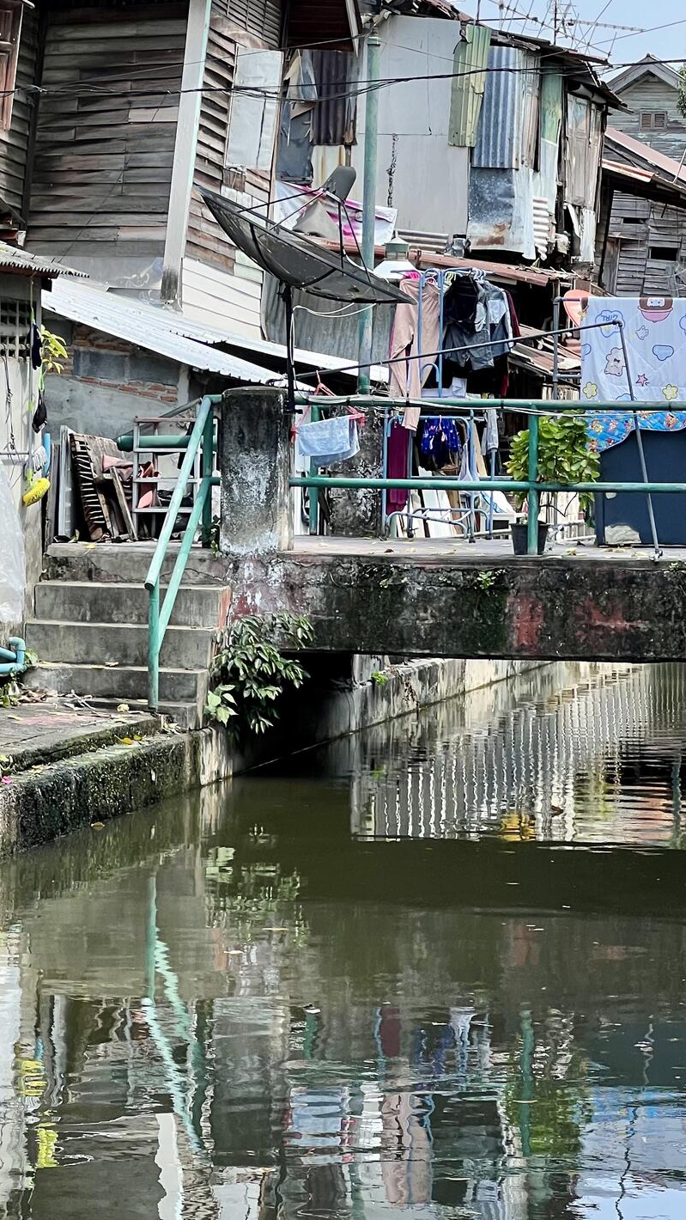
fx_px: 3912
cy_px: 444
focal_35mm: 121
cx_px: 301
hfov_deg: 10.0
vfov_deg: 17.7
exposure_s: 1/299
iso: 32
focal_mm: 9
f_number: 2.8
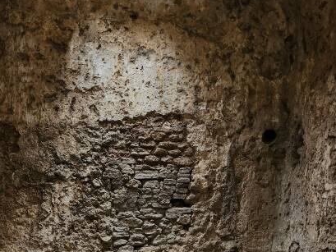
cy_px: 299
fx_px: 437
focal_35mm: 45
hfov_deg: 41.8
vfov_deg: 28.3
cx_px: 127
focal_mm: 5.54
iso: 800
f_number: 1.8
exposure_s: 1/24
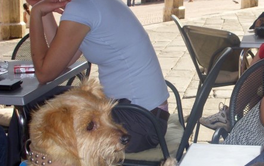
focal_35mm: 73
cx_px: 234
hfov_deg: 27.3
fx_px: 525
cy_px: 82
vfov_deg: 17.9
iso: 100
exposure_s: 1/400
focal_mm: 6.3
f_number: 3.3
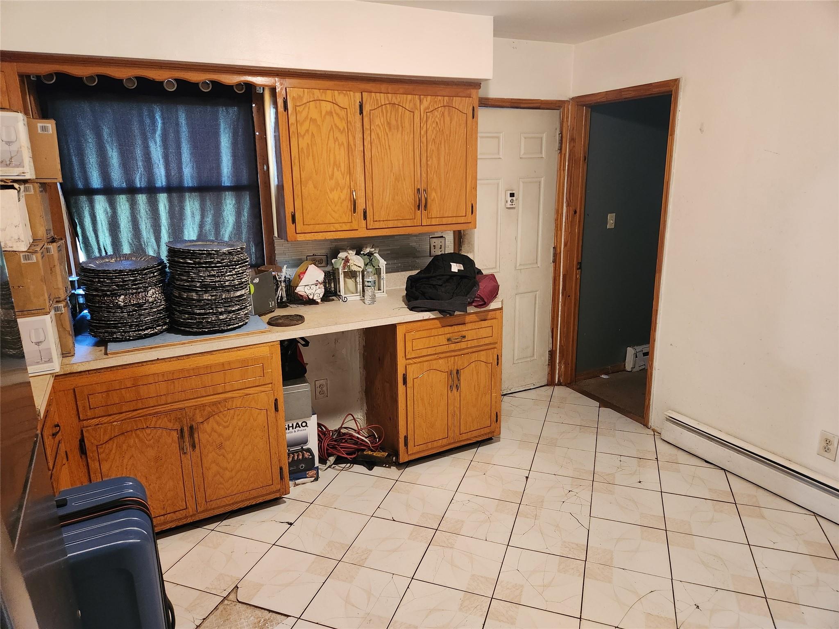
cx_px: 420
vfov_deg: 58.9
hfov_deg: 73.9
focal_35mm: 23
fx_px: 557
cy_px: 314
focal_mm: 5.4
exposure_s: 1/60
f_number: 1.8
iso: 800
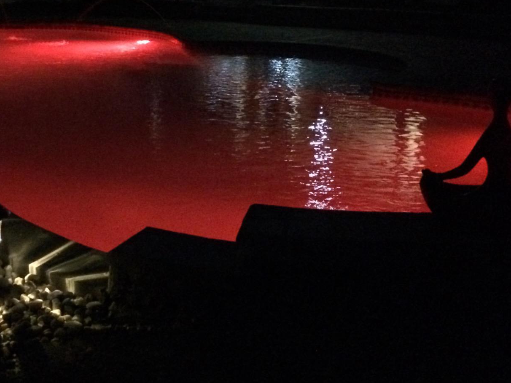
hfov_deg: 38.4
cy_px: 118
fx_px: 723
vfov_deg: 29.4
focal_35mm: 49
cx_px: 160
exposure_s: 1/15
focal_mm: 4.15
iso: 2000
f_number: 2.2
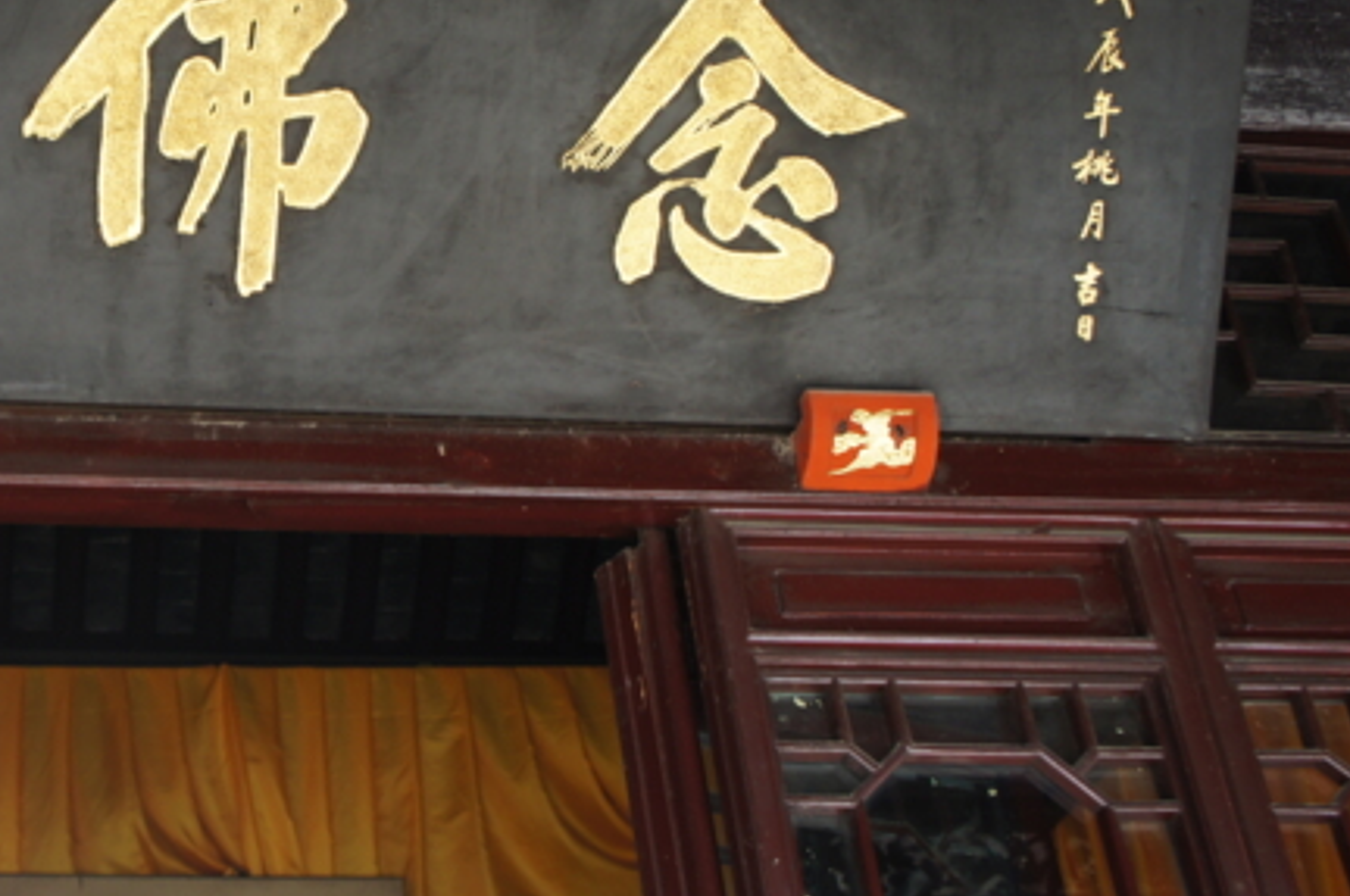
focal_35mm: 64
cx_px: 216
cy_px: 365
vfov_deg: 21.2
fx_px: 2394
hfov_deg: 30.5
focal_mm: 23
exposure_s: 1/40
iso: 200
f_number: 4.5
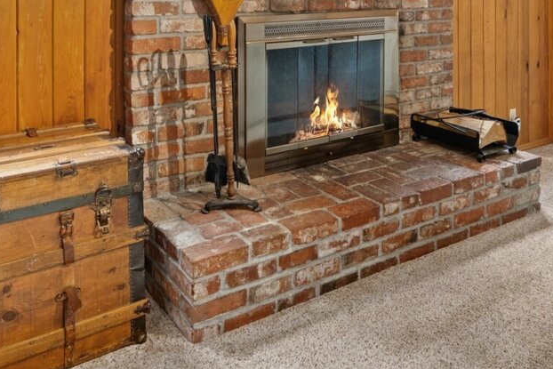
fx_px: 553
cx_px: 276
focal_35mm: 36
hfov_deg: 53.1
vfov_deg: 34.0
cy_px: 9
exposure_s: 2
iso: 640
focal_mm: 16
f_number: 9
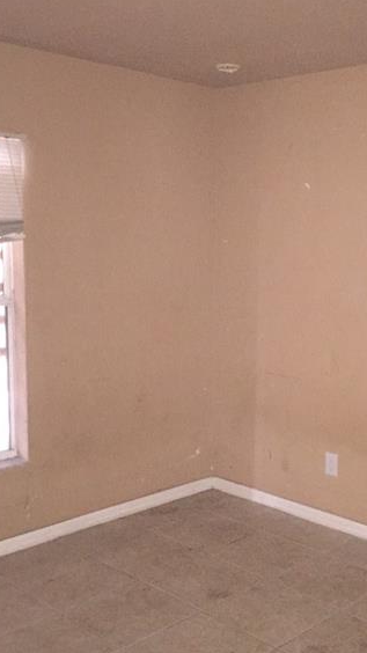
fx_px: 744
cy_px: 340
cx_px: 265
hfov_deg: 27.4
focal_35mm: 43
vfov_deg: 47.4
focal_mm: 4.15
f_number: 2.2
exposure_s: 1/16
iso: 640
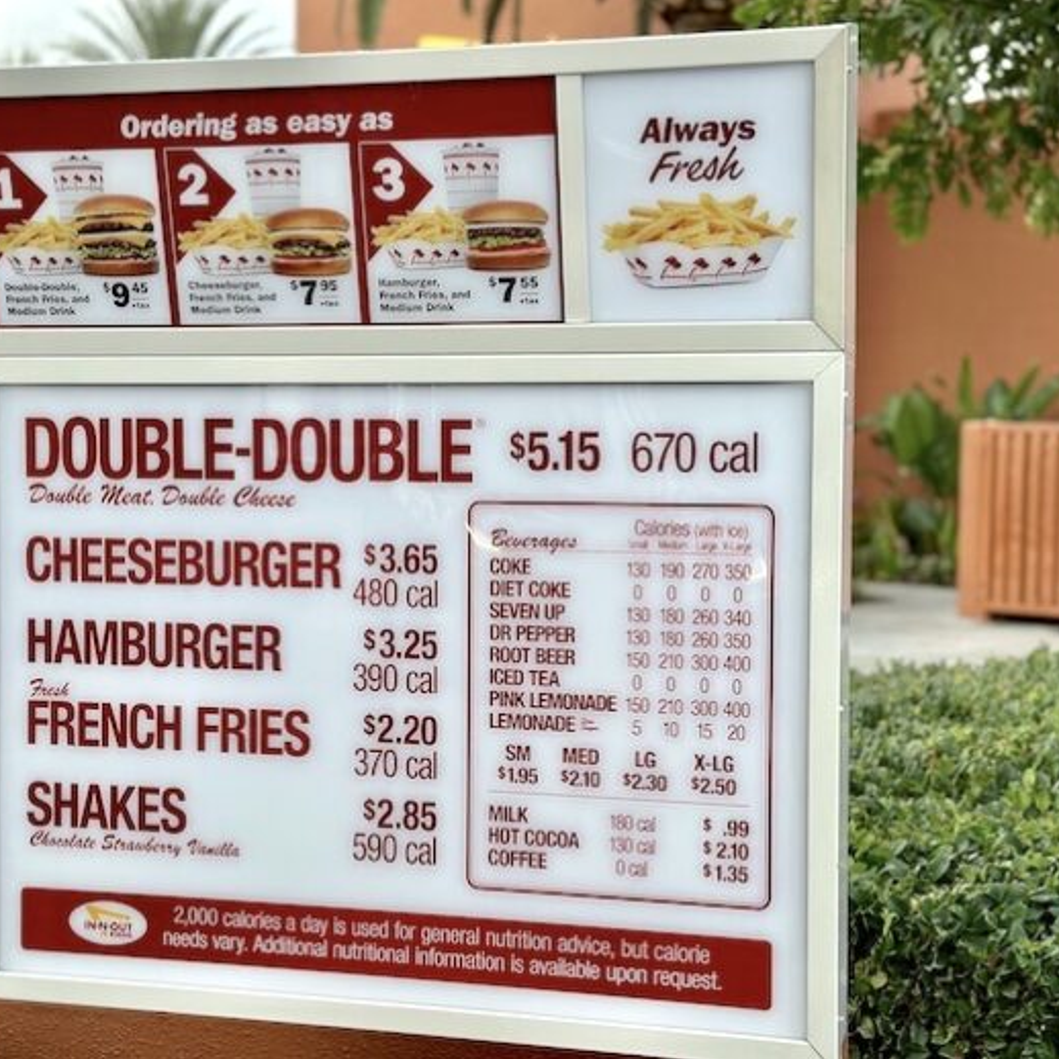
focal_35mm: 57
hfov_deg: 30.0
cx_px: 456
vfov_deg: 30.0
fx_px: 1973
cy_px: 530
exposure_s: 1/1000
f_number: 1.78
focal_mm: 6.86
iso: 80
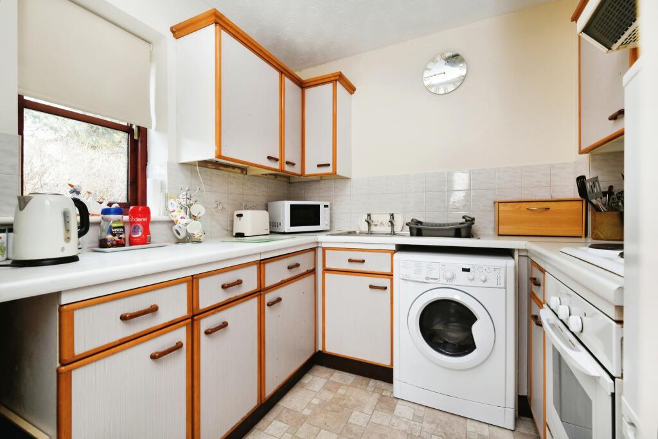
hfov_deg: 100.4
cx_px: 329
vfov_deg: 77.3
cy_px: 220
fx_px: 274
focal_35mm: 15
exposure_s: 1/60
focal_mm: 15
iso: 400
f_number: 9
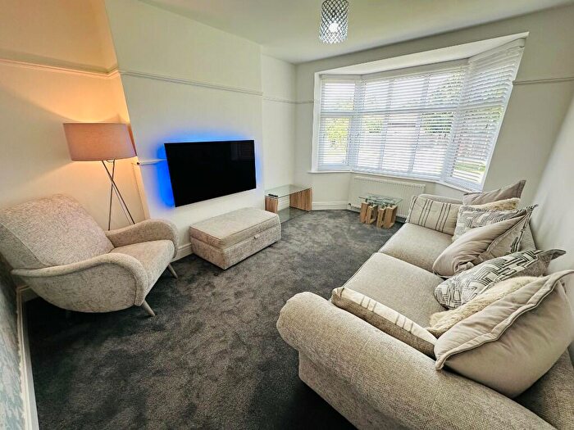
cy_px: 215
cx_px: 287
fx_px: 232
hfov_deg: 102.1
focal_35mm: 14
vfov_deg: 85.7
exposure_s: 1/99
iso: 100
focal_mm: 2.22
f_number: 2.2
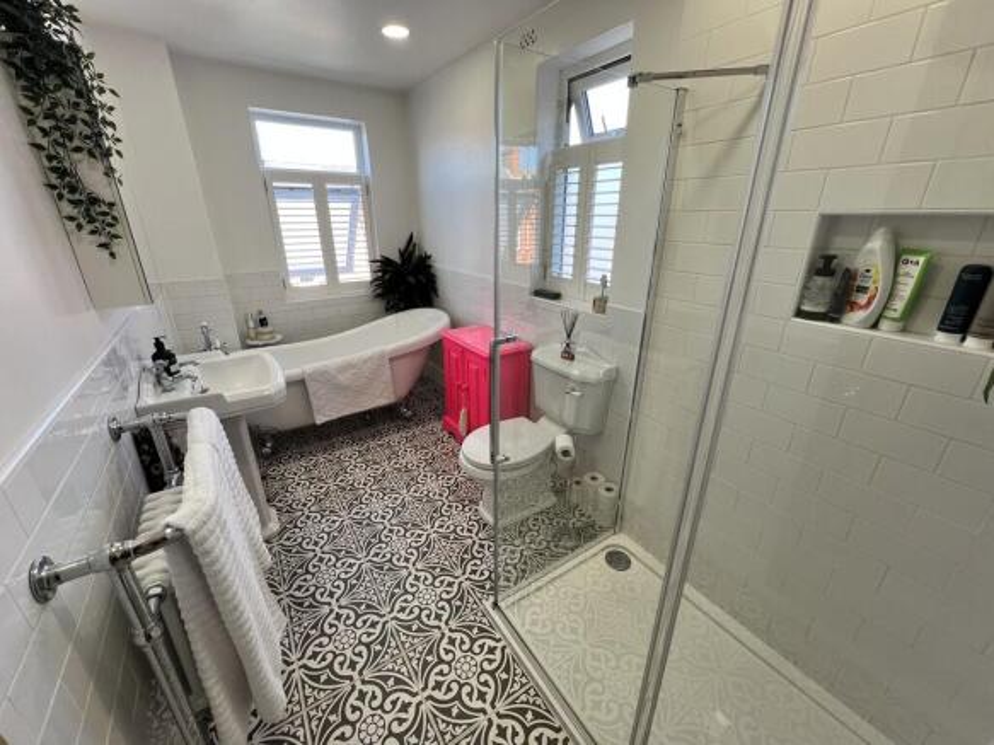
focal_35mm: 13
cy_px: 372
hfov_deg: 106.2
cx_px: 497
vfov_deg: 89.9
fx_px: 373
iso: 64
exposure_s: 1/100
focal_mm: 1.57
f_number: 1.8
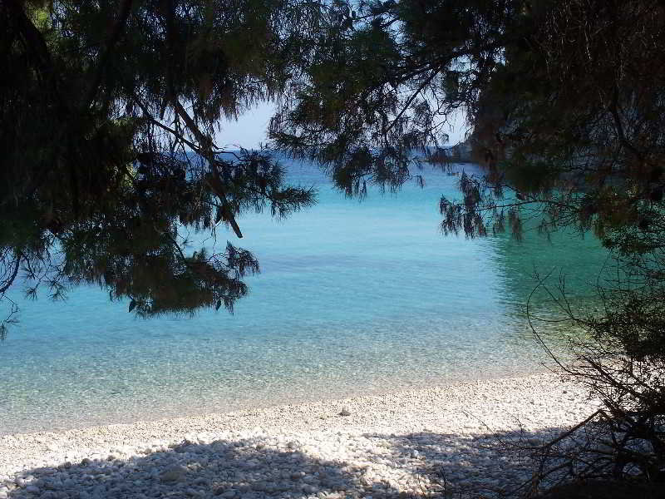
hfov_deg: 40.4
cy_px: 250
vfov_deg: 30.9
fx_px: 903
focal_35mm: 47
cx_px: 332
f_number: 5
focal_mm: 9.86
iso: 80
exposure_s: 1/320
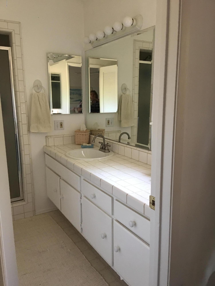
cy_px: 143
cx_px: 108
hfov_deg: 48.2
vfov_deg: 61.7
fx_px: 240
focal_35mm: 29
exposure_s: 1/15
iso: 100
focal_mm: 4.15
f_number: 2.2
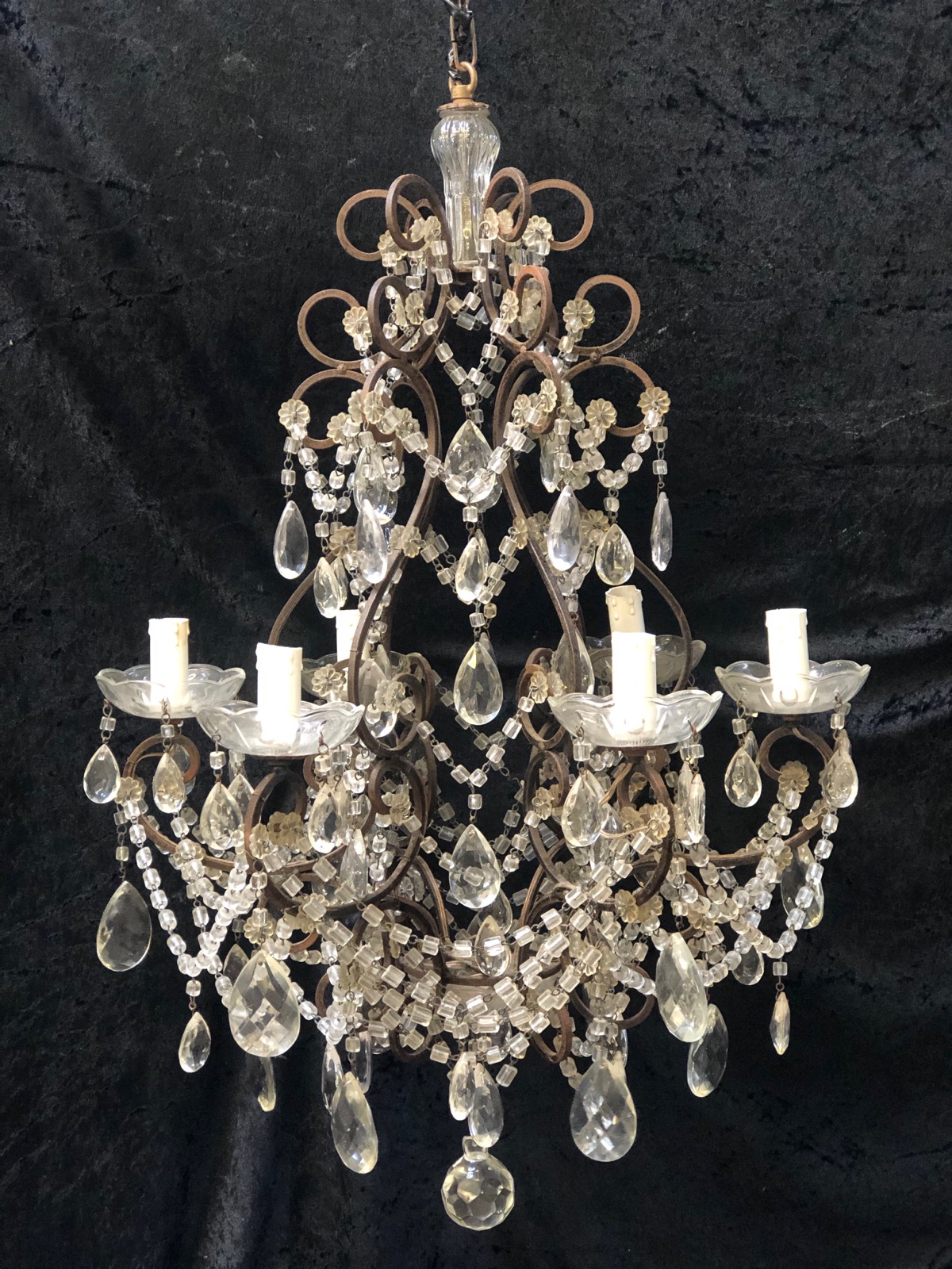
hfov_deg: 25.7
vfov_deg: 33.8
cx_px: 476
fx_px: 2090
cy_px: 634
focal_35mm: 57
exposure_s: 1/33
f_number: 2.8
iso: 500
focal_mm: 6.6
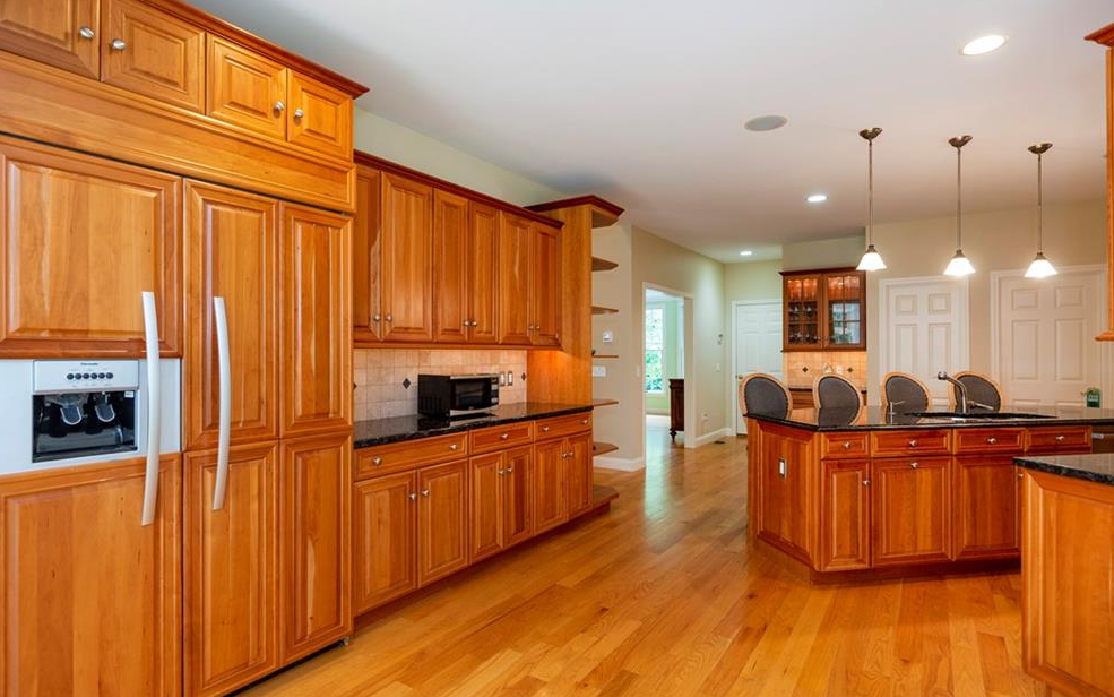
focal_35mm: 18
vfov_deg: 65.0
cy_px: 351
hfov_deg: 91.1
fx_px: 547
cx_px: 549
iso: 320
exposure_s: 1/8
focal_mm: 17
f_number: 5.6
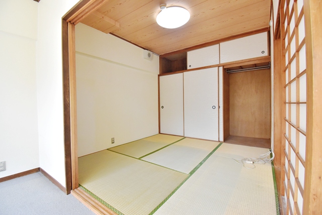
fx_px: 134
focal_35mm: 15
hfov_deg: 100.3
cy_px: 108
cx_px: 161
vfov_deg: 77.4
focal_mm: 10
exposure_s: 1/200
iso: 2000
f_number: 7.1
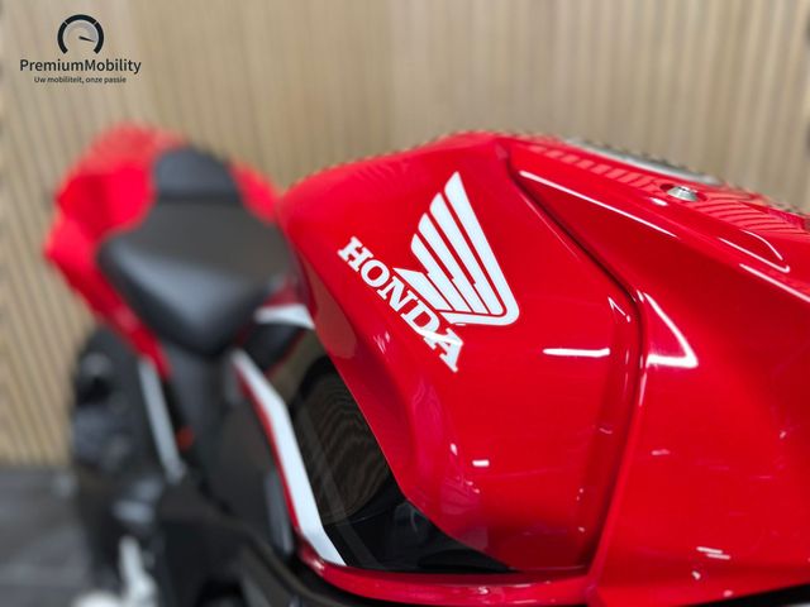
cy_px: 304
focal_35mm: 24
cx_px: 405
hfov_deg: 71.6
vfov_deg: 56.8
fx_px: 562
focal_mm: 6.86
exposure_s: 1/50
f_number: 1.78
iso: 160
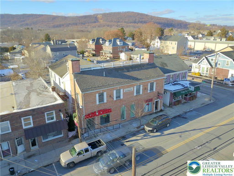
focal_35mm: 26
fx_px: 176
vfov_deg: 53.1
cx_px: 117
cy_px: 88
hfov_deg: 67.3
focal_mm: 4.73
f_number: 2.2
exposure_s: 1/286
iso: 100
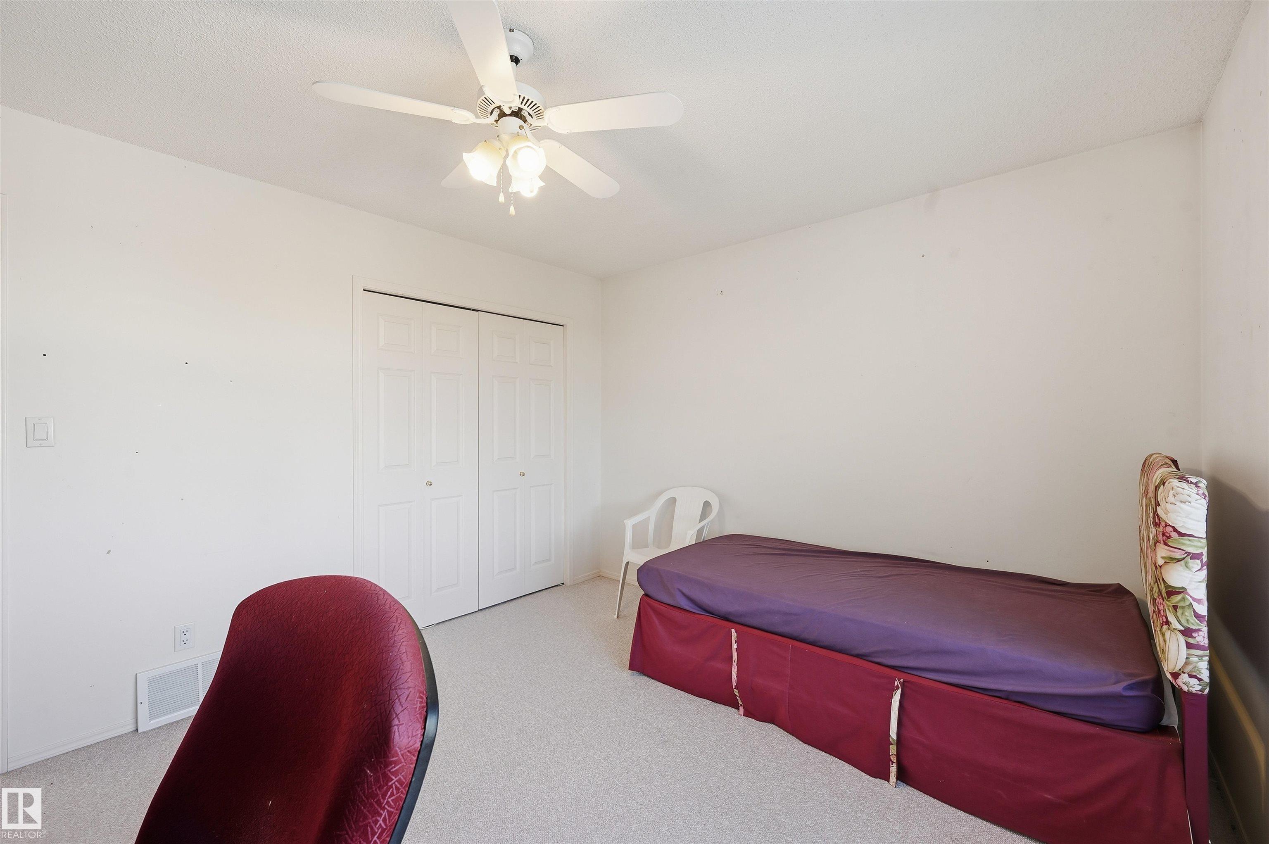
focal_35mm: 14
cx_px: 634
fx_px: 493
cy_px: 422
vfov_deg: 81.1
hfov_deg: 104.3
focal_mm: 14
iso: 100
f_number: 8
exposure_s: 1/40
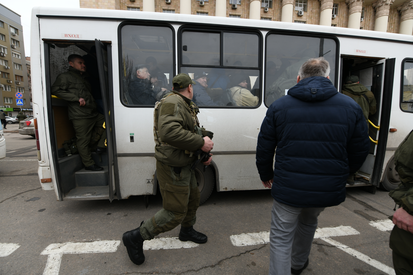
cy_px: 138
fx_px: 161
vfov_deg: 81.2
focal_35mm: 14
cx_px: 206
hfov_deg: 104.3
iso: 320
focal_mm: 14
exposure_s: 1/320
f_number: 5
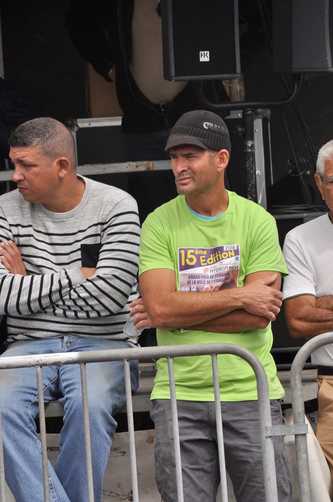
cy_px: 251
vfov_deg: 4.6
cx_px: 166
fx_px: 6258
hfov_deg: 3.0
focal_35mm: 450
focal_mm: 300
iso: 200
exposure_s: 1/200
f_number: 13
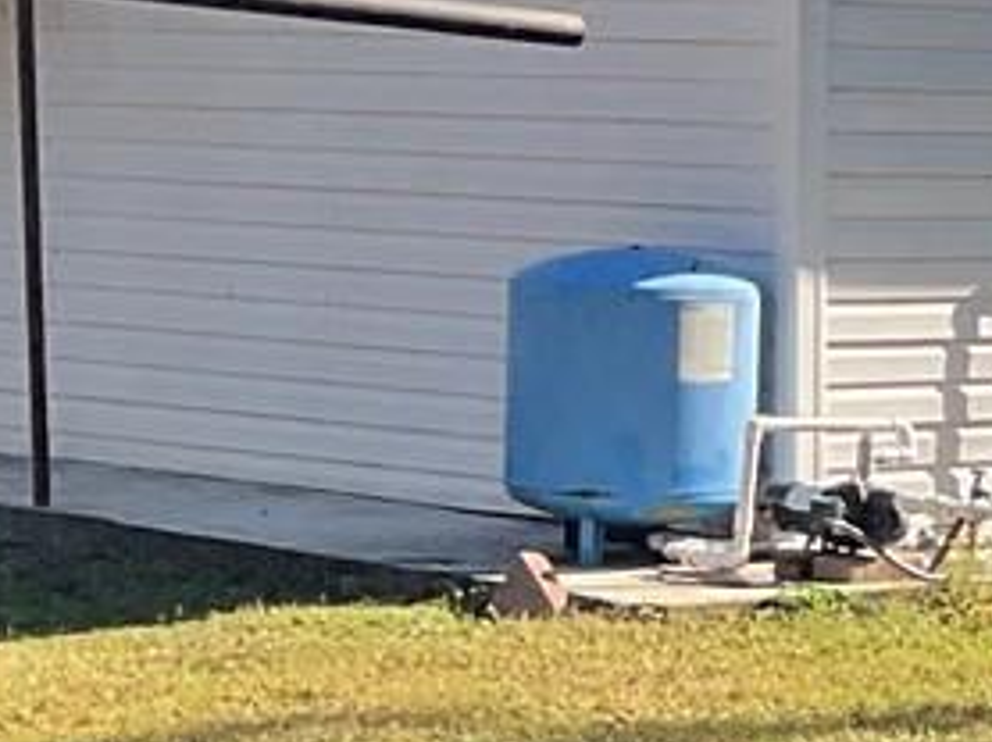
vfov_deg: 8.9
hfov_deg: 10.0
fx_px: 4782
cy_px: 421
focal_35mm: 167
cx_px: 2580
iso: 16
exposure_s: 1/912
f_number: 1.8
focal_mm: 3
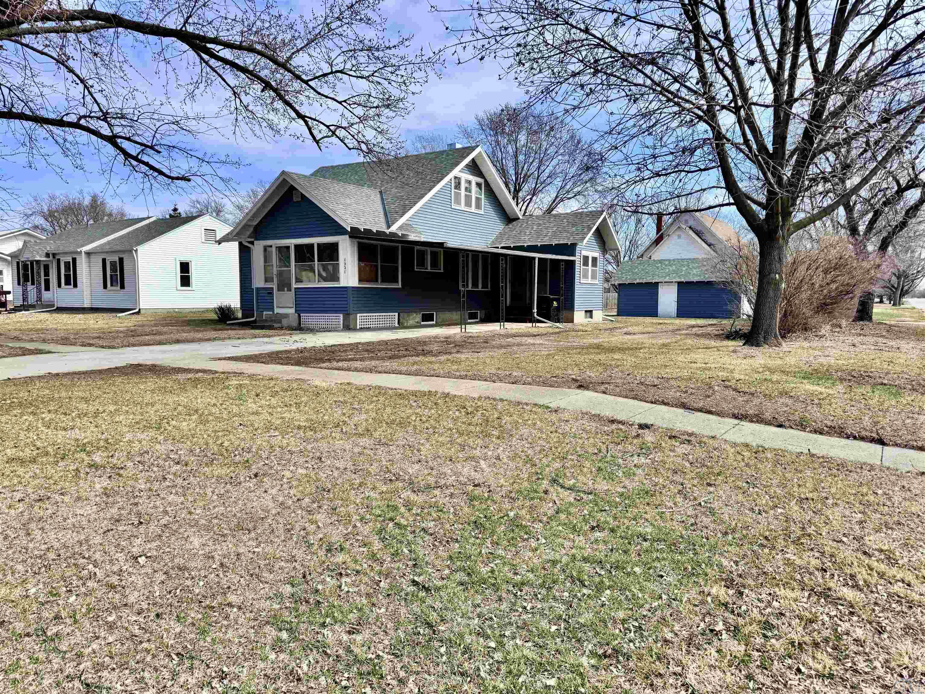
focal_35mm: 24
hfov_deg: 71.6
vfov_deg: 56.8
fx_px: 641
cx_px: 462
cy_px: 347
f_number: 1.78
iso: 80
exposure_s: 1/4310
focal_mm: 6.76
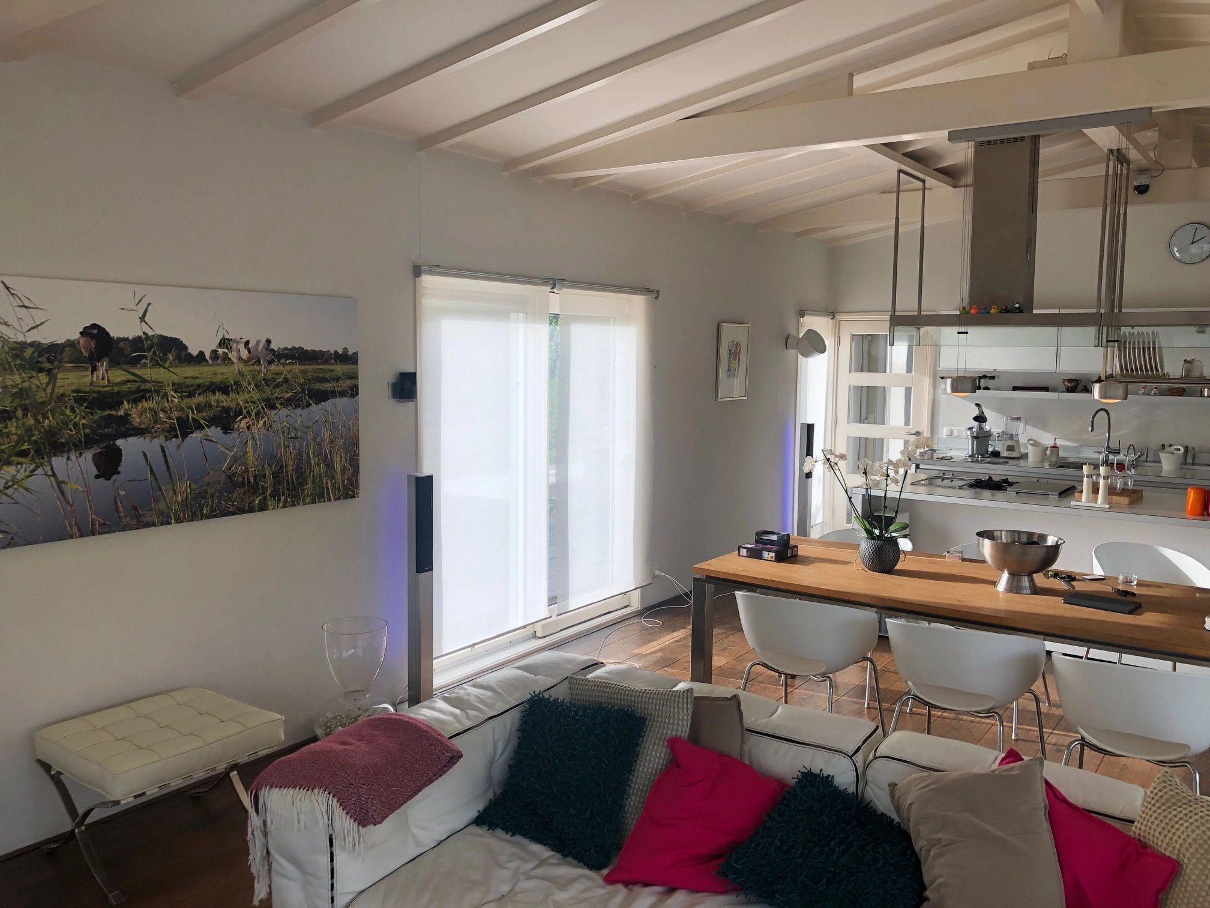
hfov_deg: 63.4
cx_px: 605
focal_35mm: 28
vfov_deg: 49.7
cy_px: 454
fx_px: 979
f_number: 1.8
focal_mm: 3.99
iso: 20
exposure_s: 1/223
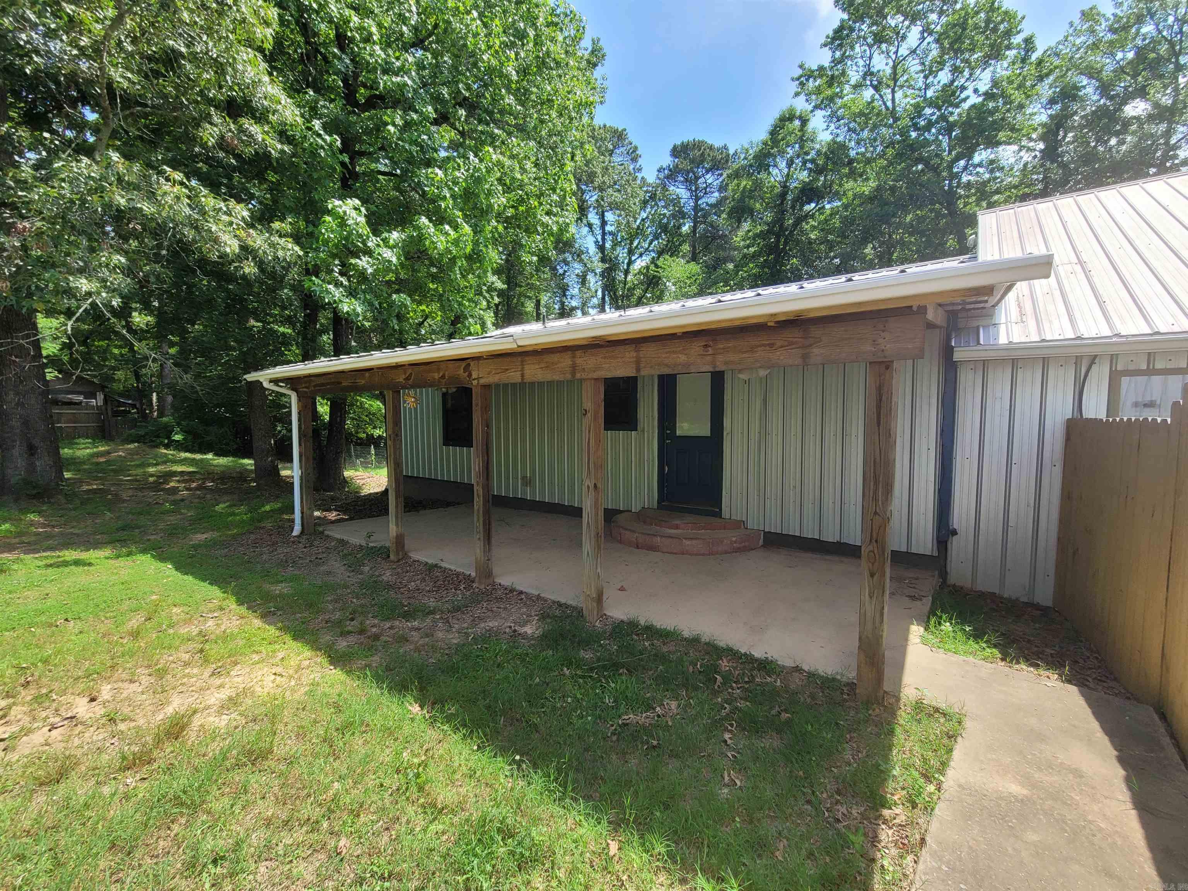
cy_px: 446
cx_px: 594
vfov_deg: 89.9
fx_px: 446
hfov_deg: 106.2
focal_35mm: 13
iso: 50
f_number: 2.2
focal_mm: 2.2
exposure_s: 1/758
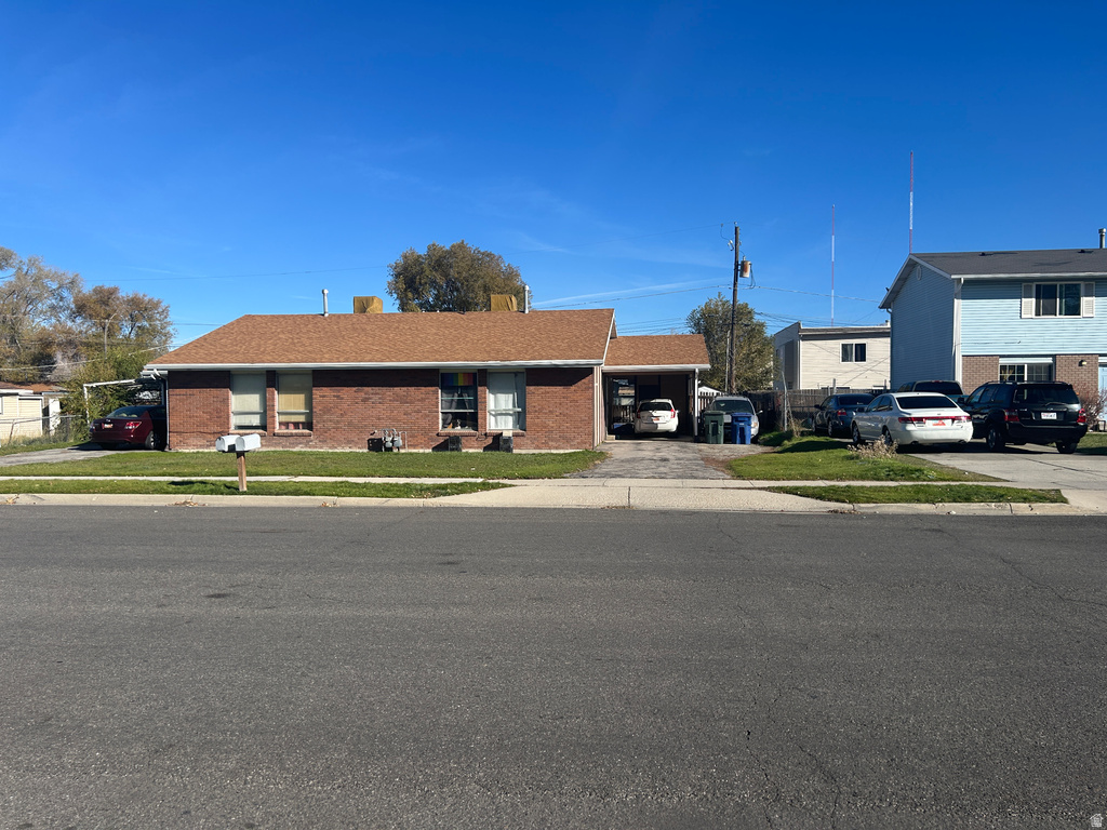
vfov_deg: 53.1
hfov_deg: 67.3
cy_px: 415
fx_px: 831
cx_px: 554
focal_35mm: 26
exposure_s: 1/4274
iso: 50
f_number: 1.5
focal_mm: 5.7
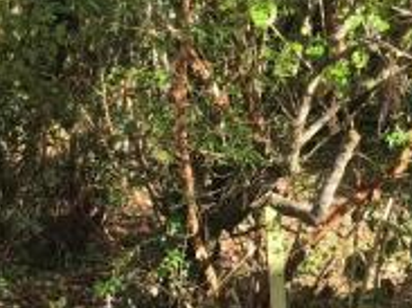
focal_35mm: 89
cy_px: 48
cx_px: 418
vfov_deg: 16.4
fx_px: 1059
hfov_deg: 21.2
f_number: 1.8
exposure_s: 1/391
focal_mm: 3.99
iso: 20
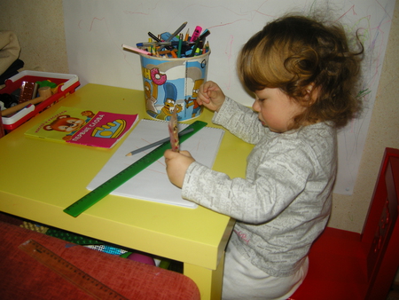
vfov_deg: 40.7
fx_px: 404
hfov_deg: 52.6
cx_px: 200
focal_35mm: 35
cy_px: 150
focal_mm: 7.5
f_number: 2.7
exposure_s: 1/60
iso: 64
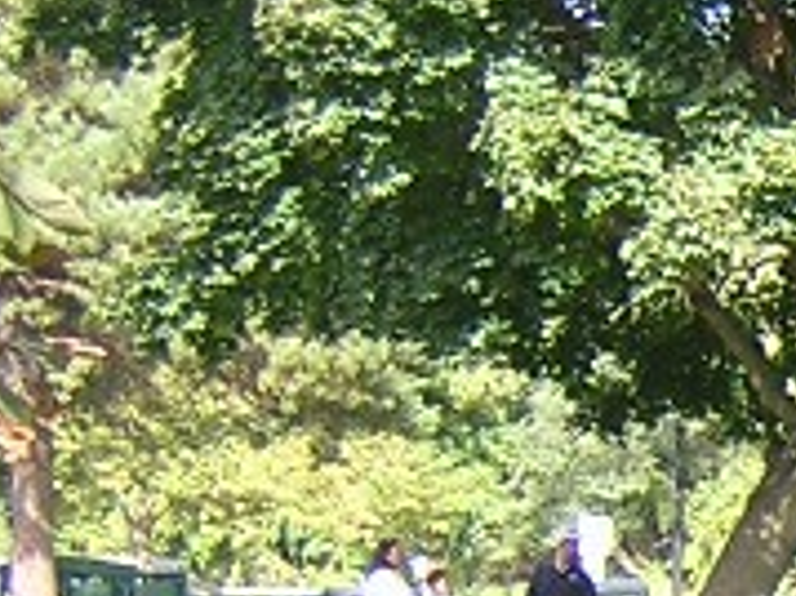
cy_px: 725
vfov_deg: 9.1
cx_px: 1432
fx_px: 3700
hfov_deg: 11.4
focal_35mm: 161
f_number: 2.6
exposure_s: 1/138
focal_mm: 4.7
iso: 100
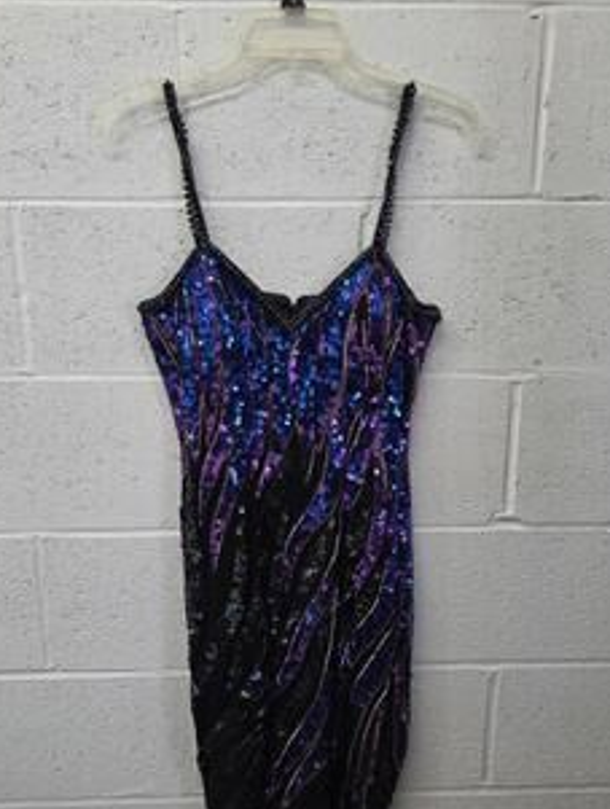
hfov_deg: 48.4
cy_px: 443
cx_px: 304
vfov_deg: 61.4
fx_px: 679
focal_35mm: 29
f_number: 1.7
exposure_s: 1/120
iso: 125
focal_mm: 6.3
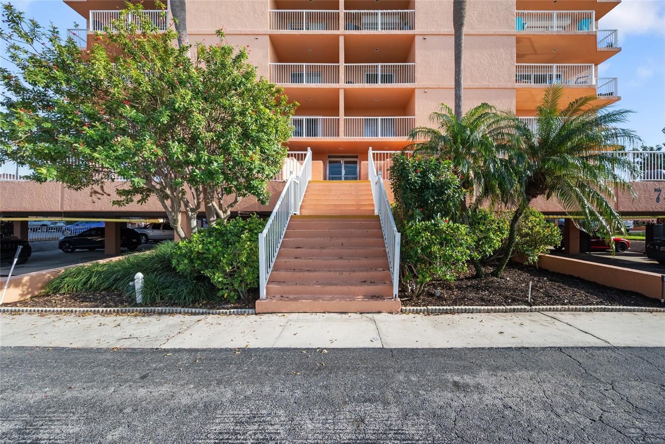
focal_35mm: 14
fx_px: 259
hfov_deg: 104.2
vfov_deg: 81.2
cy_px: 222
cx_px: 332
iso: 250
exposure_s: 1/80
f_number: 6.3
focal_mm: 14
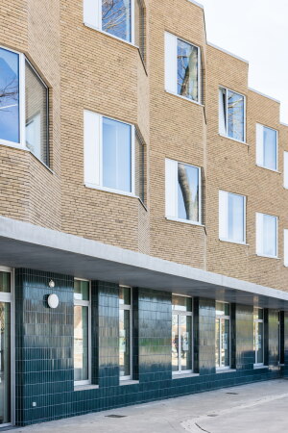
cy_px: 216
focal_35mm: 50
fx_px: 600
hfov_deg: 27.0
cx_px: 144
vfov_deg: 39.6
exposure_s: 1/1250
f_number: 3.5
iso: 400
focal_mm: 50
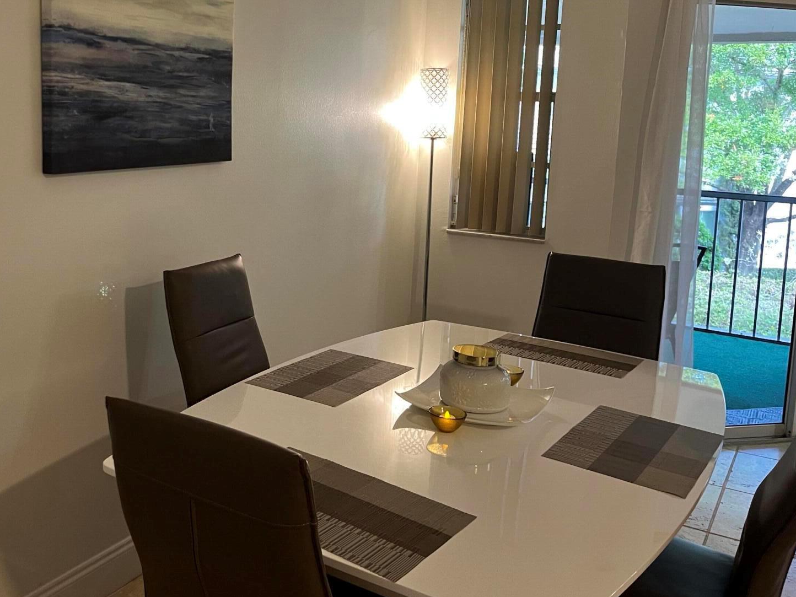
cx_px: 284
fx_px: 828
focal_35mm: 36
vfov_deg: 39.1
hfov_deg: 50.7
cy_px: 192
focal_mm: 5.1
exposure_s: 1/60
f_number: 1.6
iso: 250
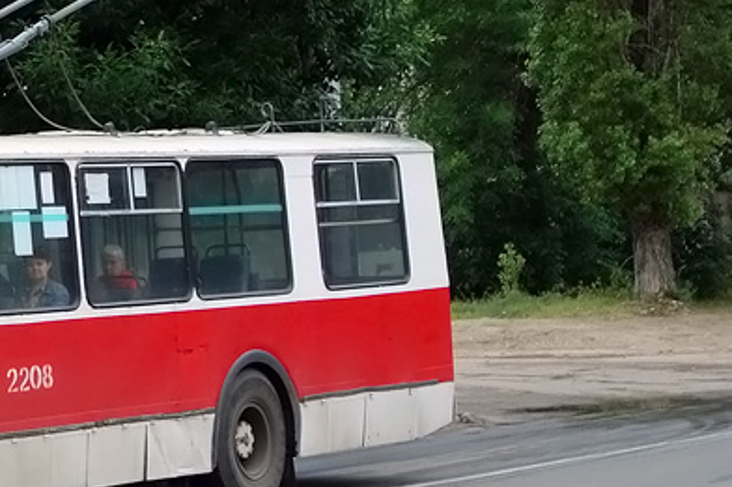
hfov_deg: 12.8
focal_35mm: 153
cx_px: -314
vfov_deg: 8.9
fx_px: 3110
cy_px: 63
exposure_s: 1/500
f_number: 3.2
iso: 160
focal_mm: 18.45
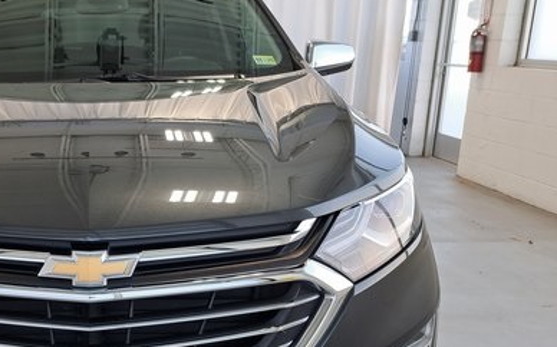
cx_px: 100
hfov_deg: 44.6
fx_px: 637
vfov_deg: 30.2
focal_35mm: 42
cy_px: 242
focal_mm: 5.23
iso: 50
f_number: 1.8
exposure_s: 1/120
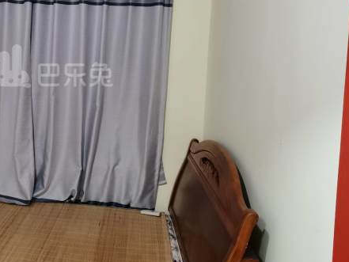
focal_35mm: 49
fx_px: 494
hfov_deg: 37.0
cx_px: 50
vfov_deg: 29.2
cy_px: 66
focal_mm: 5.58
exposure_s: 1/33.3
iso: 640
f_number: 1.8
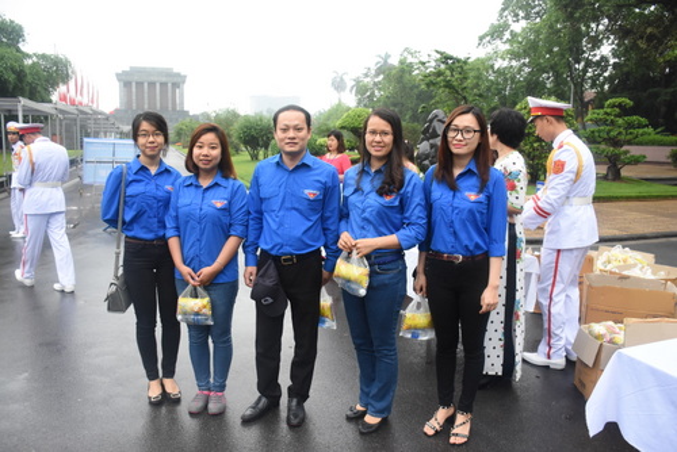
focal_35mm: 27
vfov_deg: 48.0
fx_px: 508
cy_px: 226
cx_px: 338
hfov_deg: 67.4
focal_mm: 18
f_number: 4.5
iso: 1250
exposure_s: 1/200
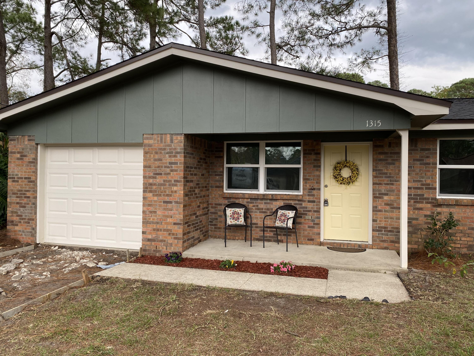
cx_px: 237
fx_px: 356
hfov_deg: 67.3
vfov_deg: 53.1
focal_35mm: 26
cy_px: 178
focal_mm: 4.25
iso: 32
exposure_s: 1/352
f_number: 1.8
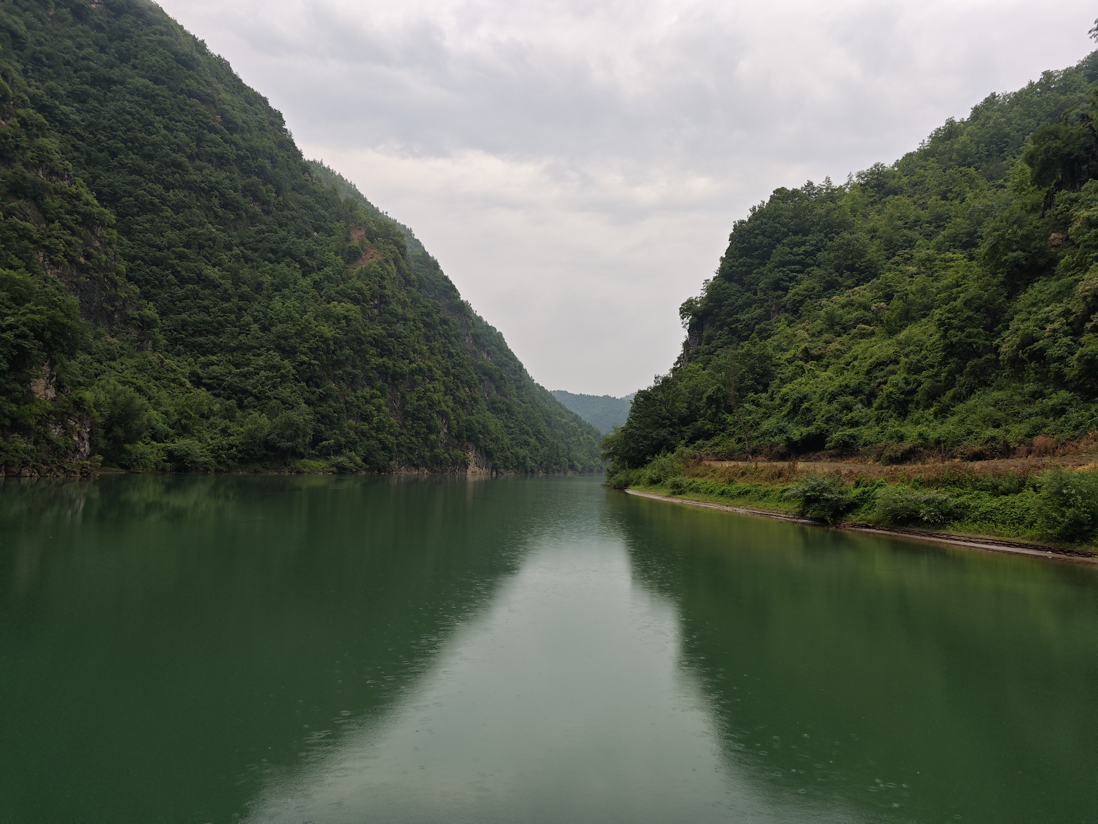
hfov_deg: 73.9
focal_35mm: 23
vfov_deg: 58.9
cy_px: 412
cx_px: 549
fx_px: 730
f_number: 1.42
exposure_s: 1/1301
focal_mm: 6.68
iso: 50
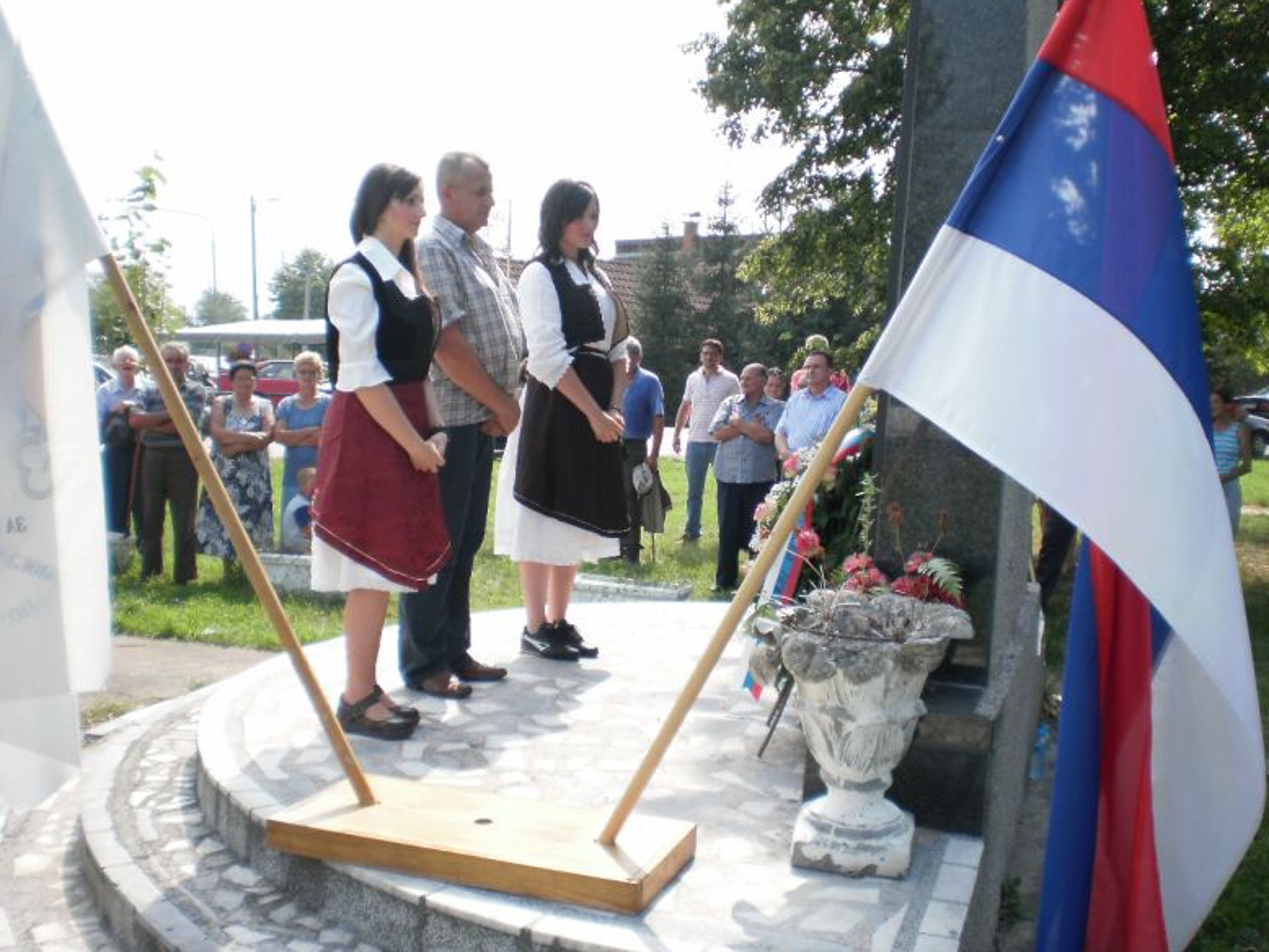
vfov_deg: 38.7
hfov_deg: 50.1
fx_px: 1357
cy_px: 468
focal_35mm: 37
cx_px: 643
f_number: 3.1
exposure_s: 1/400
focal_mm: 6.3
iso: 100
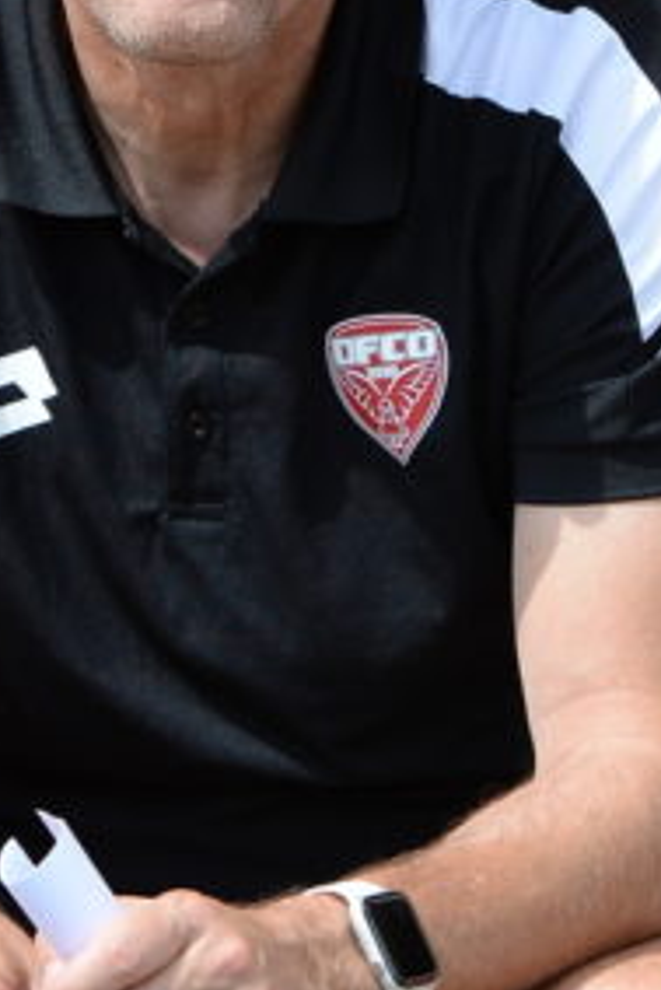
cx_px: 17
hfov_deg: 3.4
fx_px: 11140
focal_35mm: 405
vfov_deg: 5.1
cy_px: 238
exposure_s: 1/800
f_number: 5.6
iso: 250
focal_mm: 112
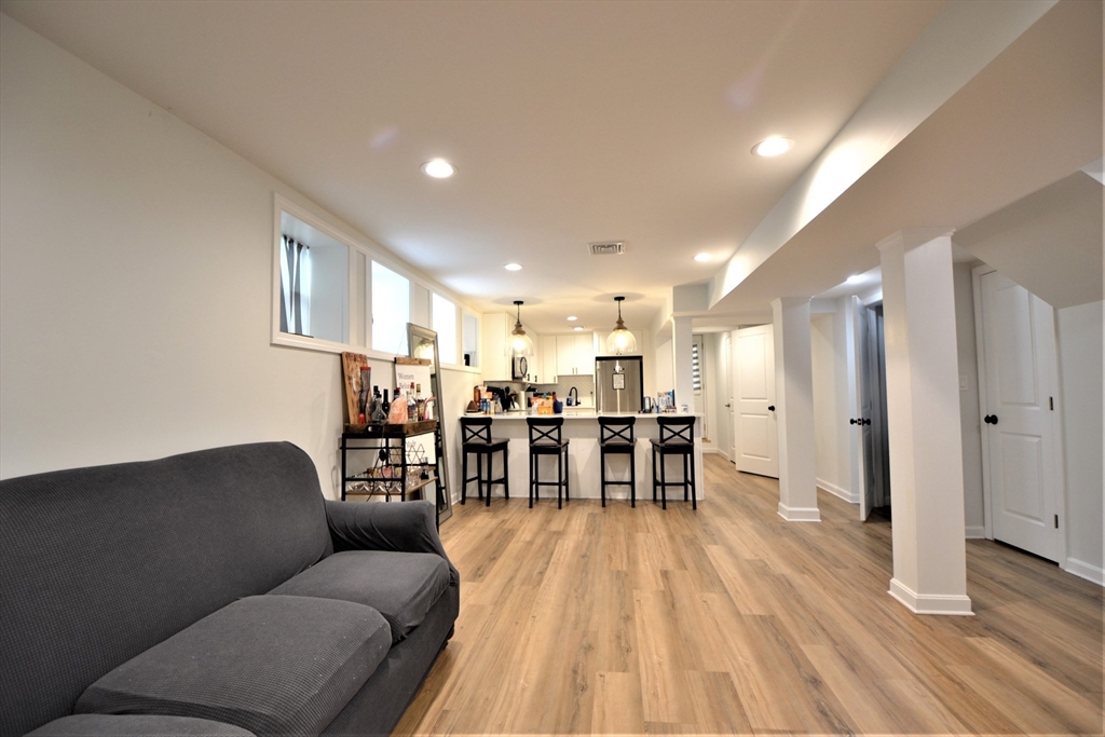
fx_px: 460
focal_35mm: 15
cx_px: 552
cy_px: 368
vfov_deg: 77.3
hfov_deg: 100.4
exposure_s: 1/30
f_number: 3.5
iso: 400
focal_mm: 10
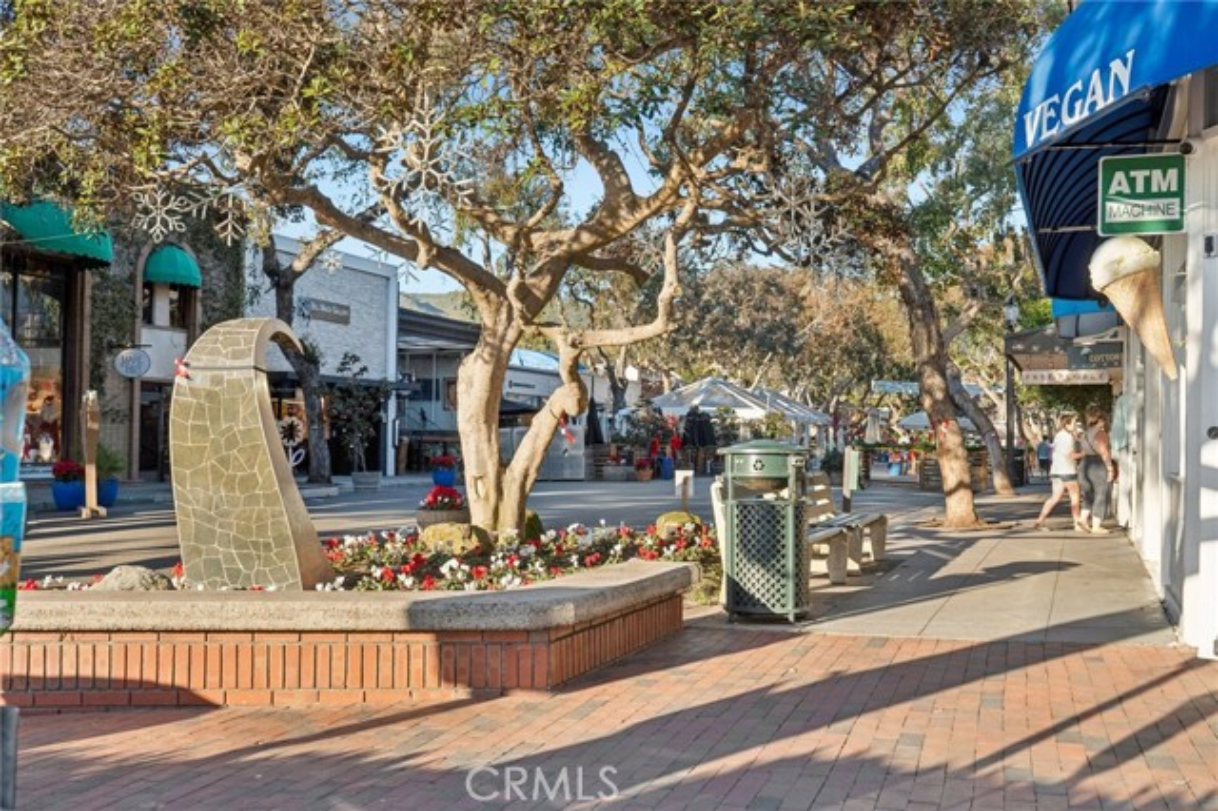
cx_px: 609
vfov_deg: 39.9
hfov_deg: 57.2
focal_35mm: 33
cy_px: 406
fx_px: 1116
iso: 100
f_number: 8
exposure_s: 1/100
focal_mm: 33
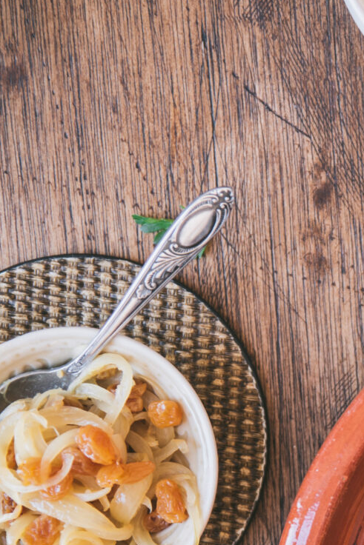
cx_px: 476
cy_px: 483
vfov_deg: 13.3
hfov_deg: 8.8
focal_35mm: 153
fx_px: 2319
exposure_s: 1/25
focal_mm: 55
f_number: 2.8
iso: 100
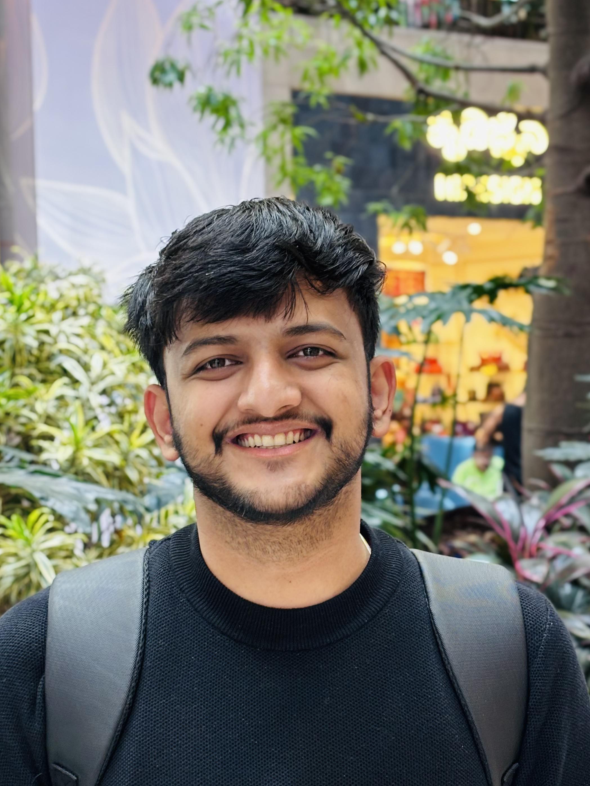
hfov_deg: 19.6
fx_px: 1704
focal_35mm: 75
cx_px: 263
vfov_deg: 26.0
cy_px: 427
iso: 80
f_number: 1.6
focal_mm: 5.96
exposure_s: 1/50
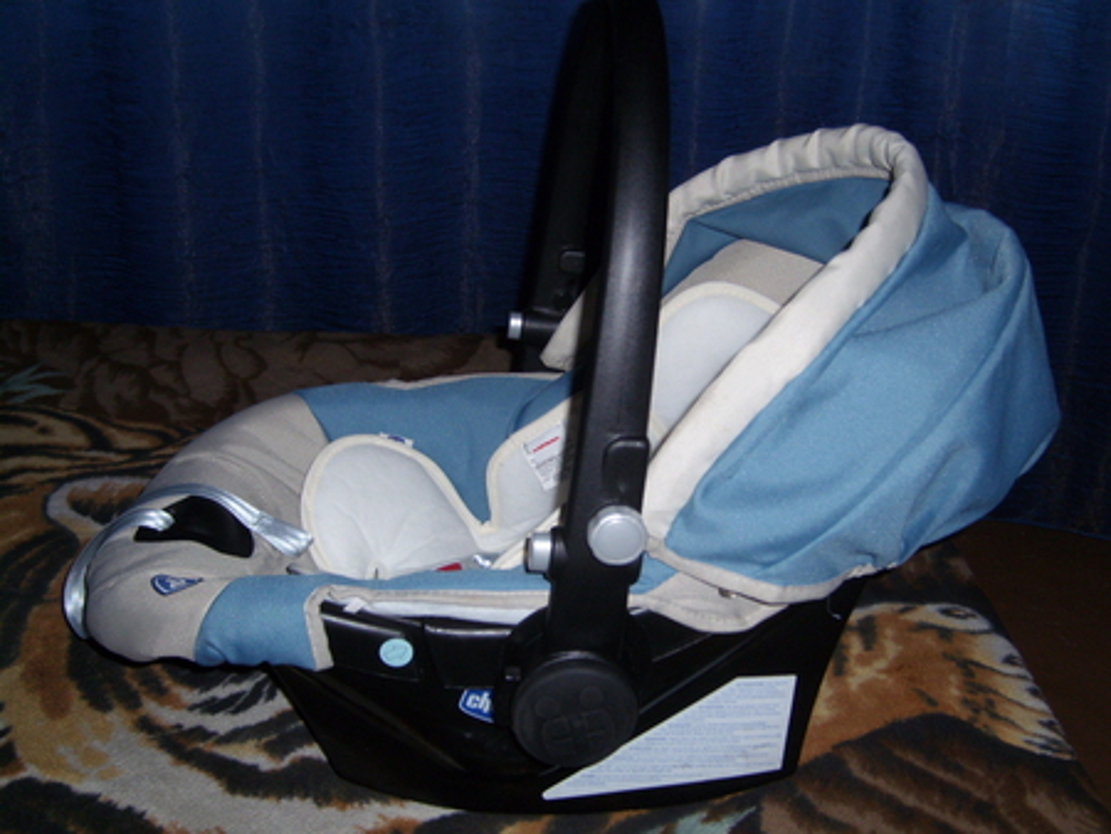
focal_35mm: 35
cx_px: 556
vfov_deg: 40.7
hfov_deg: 52.6
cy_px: 417
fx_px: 1124
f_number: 2.8
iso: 50
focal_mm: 5.8
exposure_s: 1/30
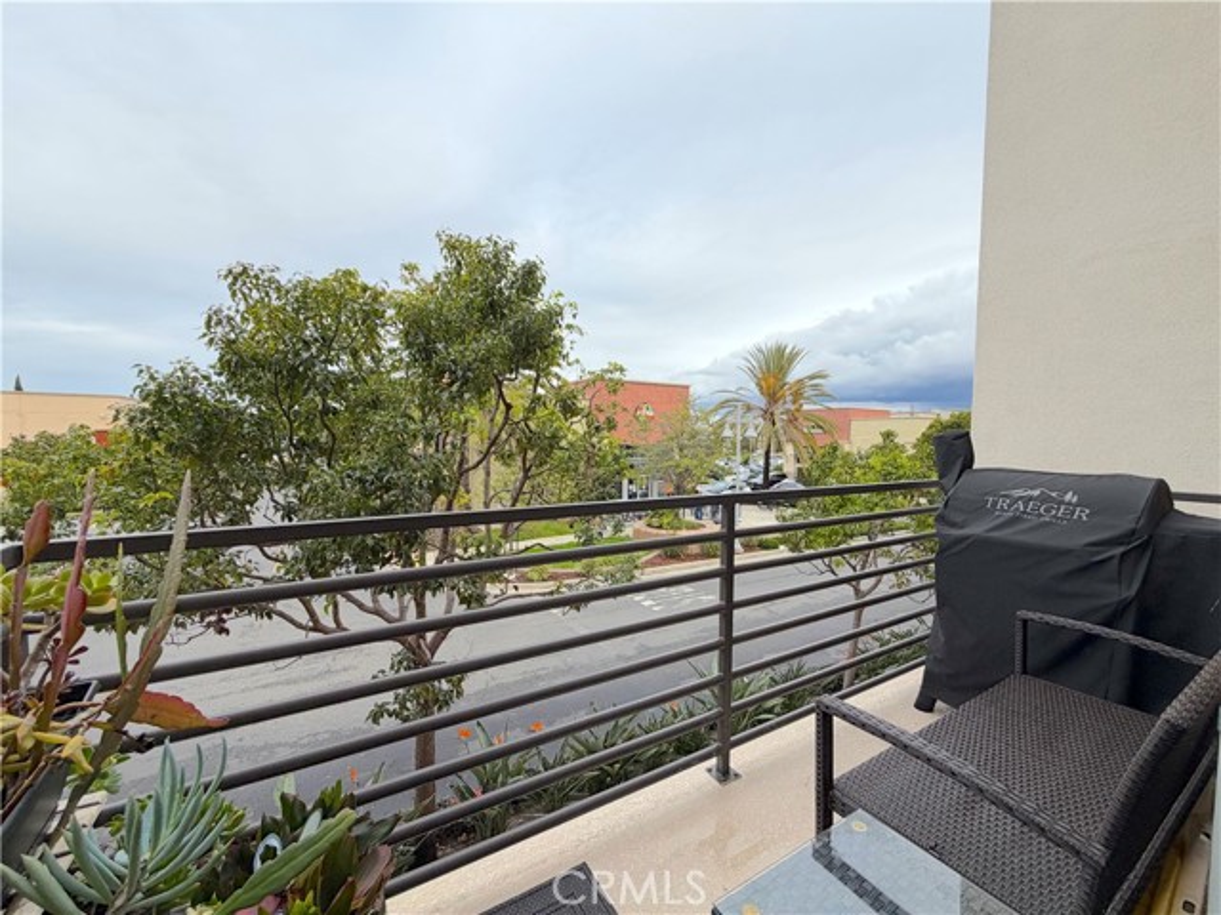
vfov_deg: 85.7
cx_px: 610
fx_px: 494
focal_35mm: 14
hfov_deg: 102.1
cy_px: 458
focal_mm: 2.22
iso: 40
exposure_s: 1/709
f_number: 2.2
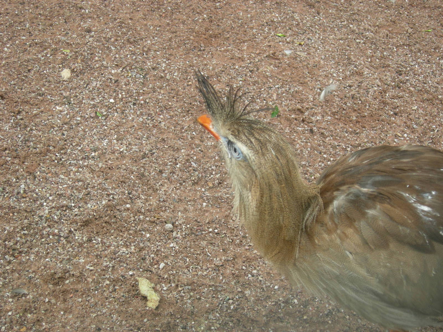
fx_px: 845
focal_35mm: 66
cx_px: 222
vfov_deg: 22.3
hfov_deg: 29.4
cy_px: 166
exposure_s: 1/62.6
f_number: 3.5
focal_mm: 13.7
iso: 64
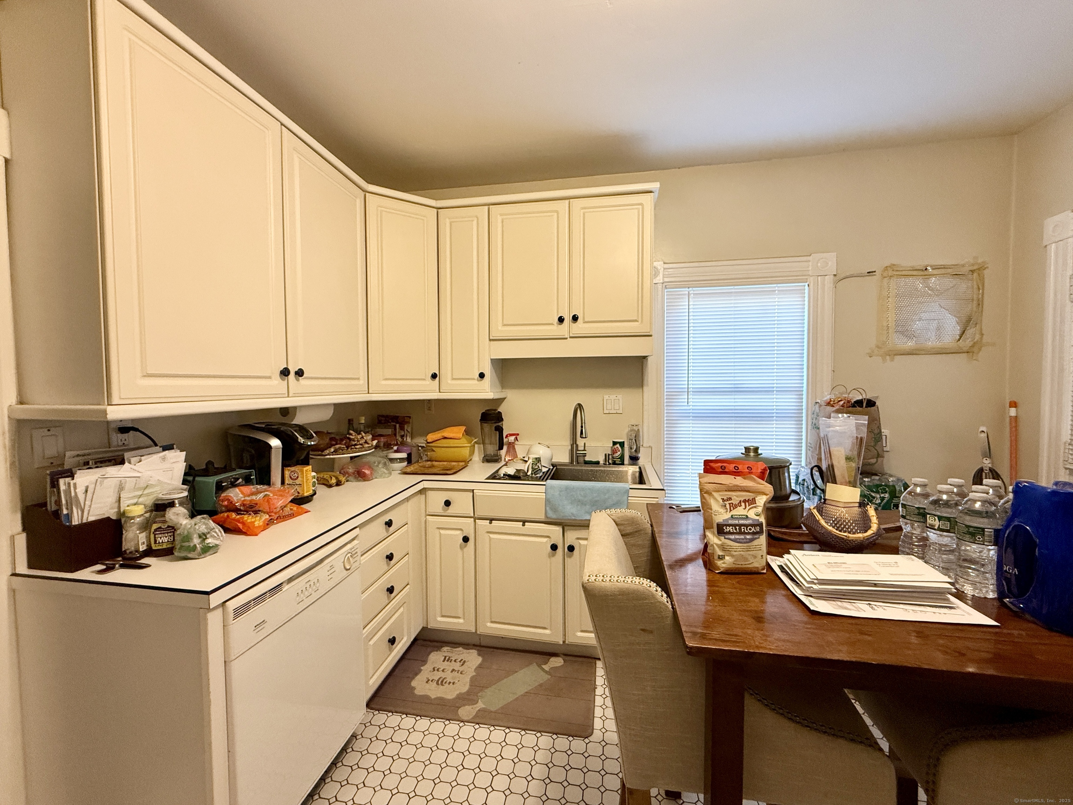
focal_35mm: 14
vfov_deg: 85.7
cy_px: 402
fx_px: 434
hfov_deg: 102.1
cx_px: 536
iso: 320
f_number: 2.2
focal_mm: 2.22
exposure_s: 1/120
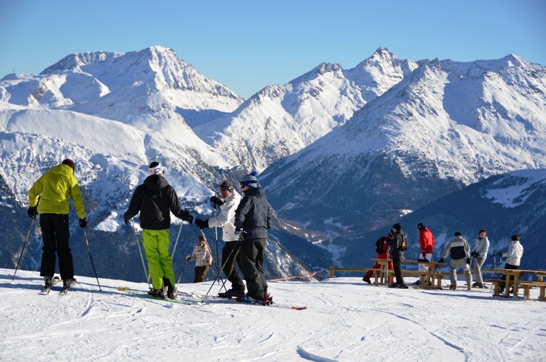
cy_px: 181
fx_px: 1249
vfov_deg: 16.5
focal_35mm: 82
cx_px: 273
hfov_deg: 24.7
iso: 200
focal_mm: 55
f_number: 4.8
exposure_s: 1/1600
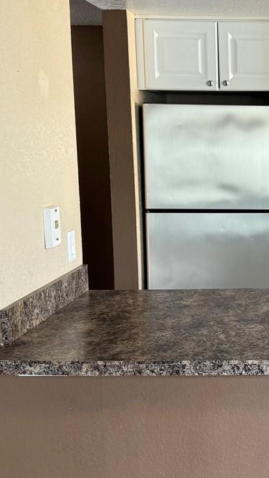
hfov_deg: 19.7
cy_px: 227
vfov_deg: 36.6
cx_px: 333
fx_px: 723
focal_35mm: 57
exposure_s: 1/60
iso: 125
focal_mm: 6.76
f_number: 1.78
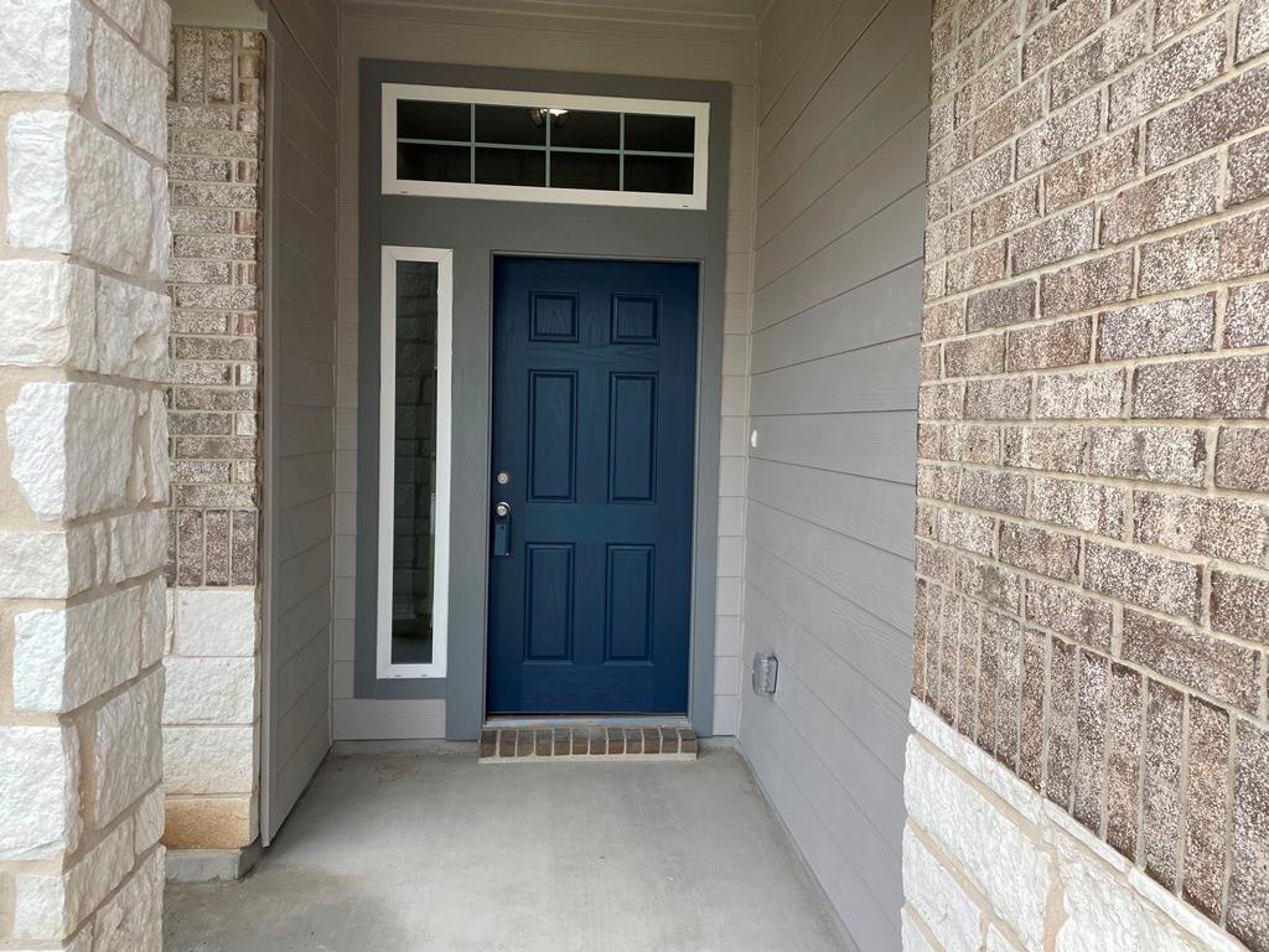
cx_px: 634
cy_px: 476
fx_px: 953
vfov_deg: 53.1
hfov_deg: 67.3
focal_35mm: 26
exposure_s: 1/1033
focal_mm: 4.2
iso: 32
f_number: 1.6
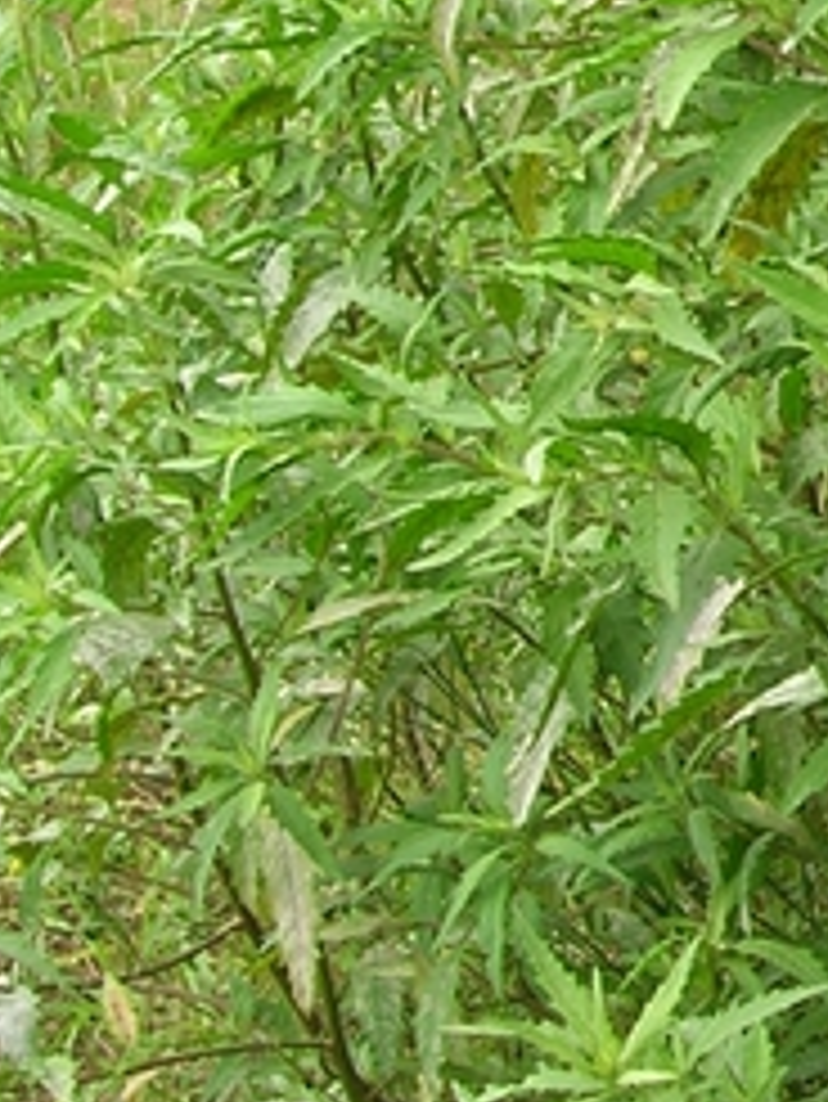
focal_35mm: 142
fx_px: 4525
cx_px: 1422
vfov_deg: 13.6
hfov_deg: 10.0
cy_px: -85
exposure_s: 1/48.4
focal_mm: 5.7
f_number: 4.9
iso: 50
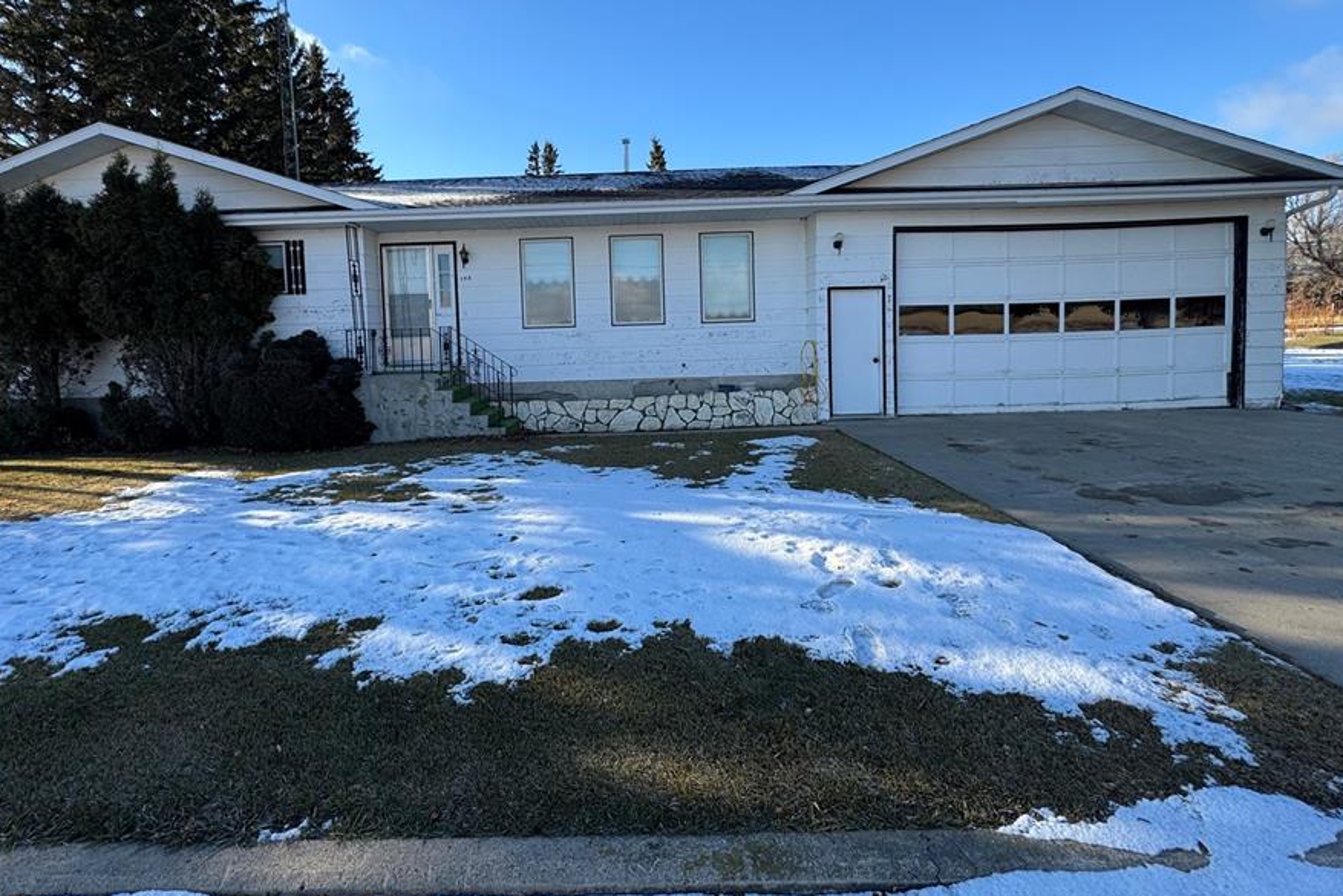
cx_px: 625
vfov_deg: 69.8
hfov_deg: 93.1
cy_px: 365
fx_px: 634
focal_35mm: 17
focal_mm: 2.22
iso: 40
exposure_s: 1/812
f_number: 2.2
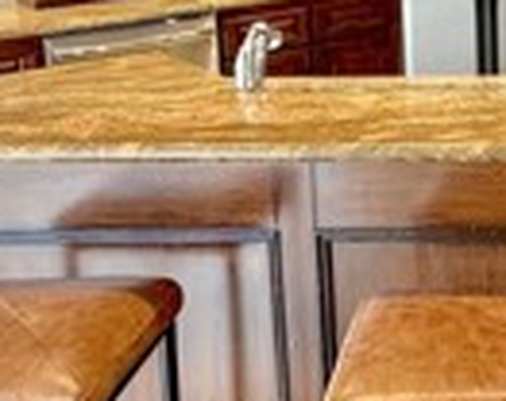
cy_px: -35
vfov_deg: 21.6
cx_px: 622
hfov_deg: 25.3
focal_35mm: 67
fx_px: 1000
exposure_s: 1/60
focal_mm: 2.22
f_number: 2.2
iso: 200
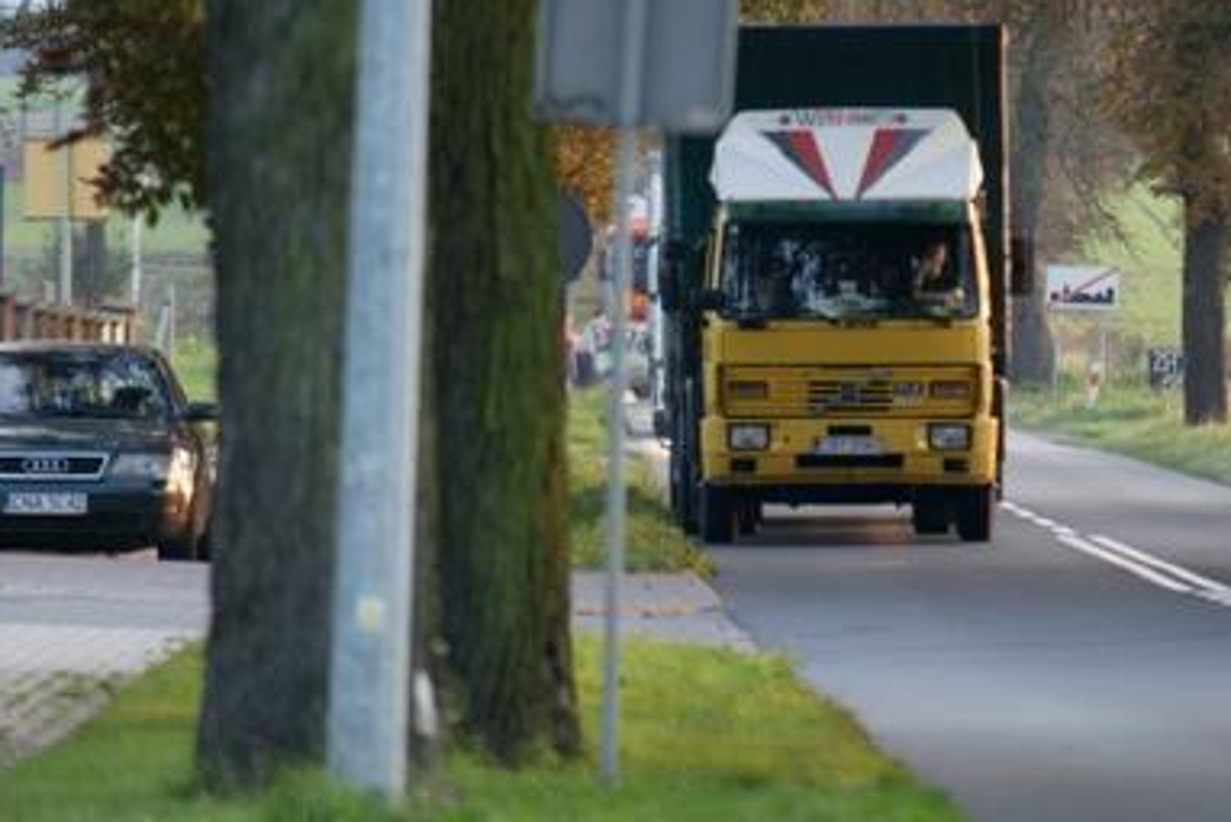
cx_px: 738
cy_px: 374
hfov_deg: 4.1
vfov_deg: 2.7
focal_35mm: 502
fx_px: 17171
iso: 640
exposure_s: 1/320
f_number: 2.8
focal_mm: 200
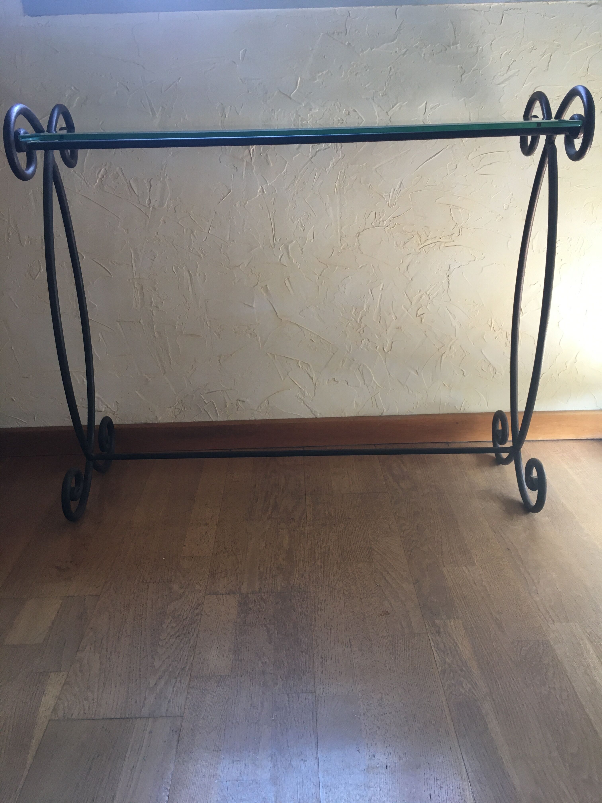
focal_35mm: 29
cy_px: 402
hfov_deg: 48.2
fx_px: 672
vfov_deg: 61.7
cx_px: 301
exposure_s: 1/33
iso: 50
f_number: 2.2
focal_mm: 4.15
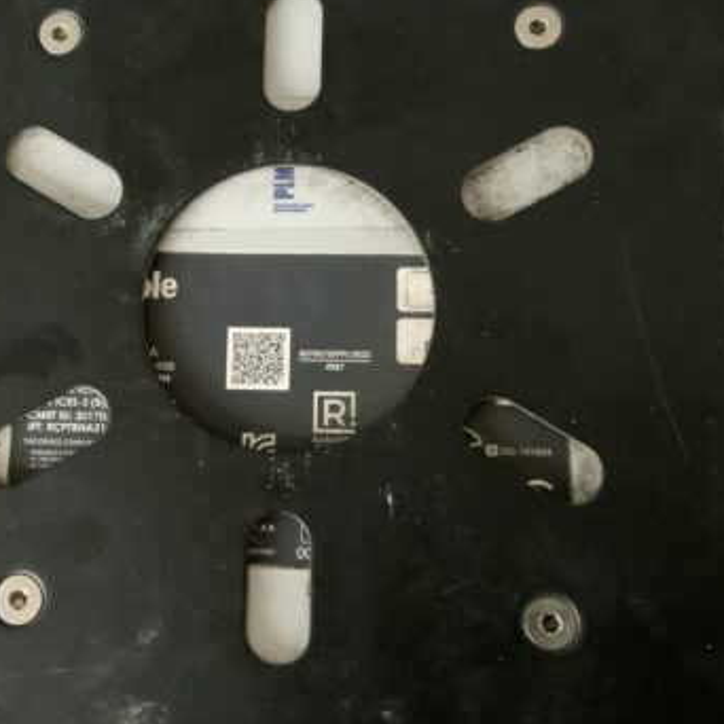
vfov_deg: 35.2
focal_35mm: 48
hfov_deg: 35.0
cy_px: 288
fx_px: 1136
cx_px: 243
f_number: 1.8
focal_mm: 3
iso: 640
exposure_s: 1/18
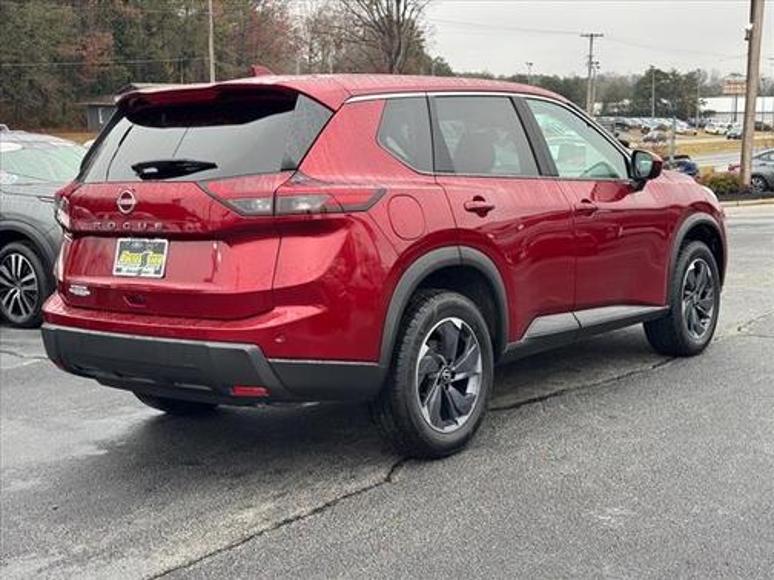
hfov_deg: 39.7
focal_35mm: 48
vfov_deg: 30.3
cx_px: 387
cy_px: 290
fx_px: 1073
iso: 64
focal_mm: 6.76
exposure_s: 1/320
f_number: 1.78
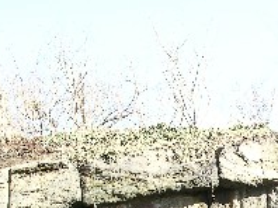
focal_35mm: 104
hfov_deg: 18.6
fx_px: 834
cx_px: 259
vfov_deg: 13.5
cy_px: 297
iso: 50
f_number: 5
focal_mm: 8.9
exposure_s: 1/50.7
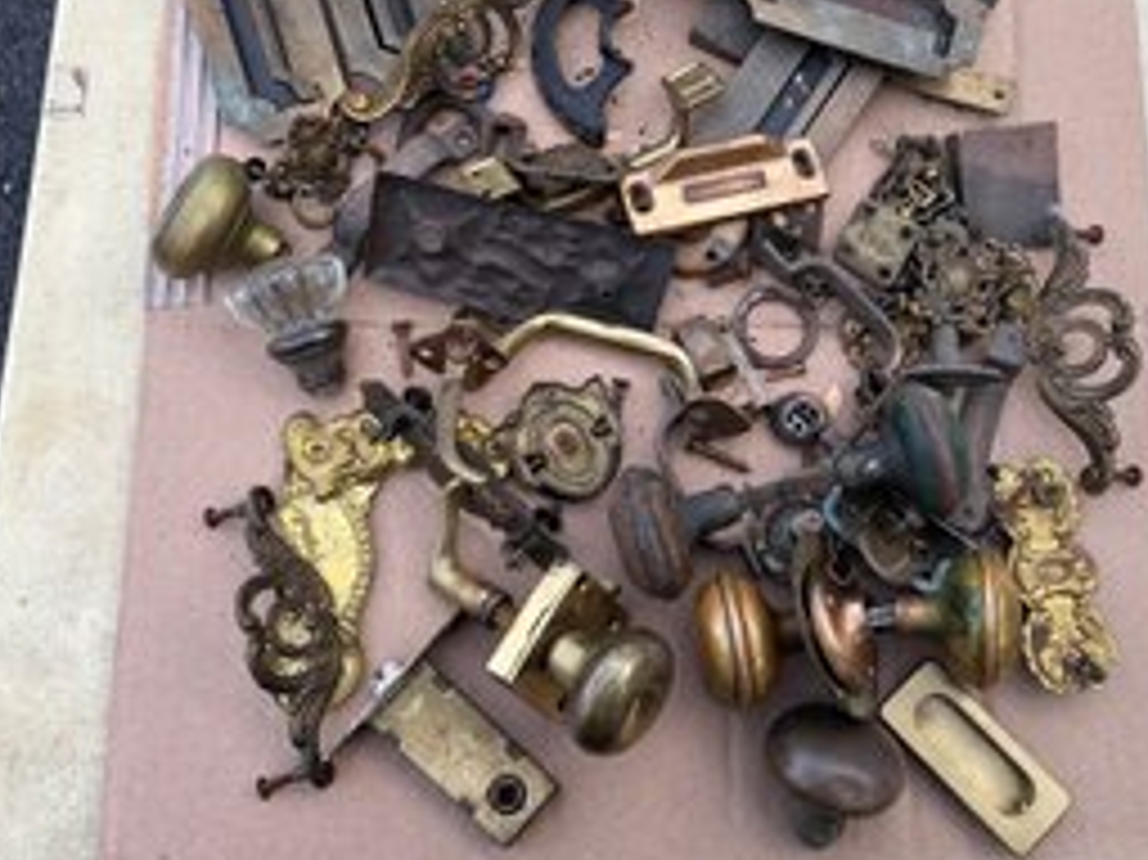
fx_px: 1160
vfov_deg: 40.6
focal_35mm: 35
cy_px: 371
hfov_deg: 52.4
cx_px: 673
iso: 50
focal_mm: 5.7
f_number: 1.5
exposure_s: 1/687
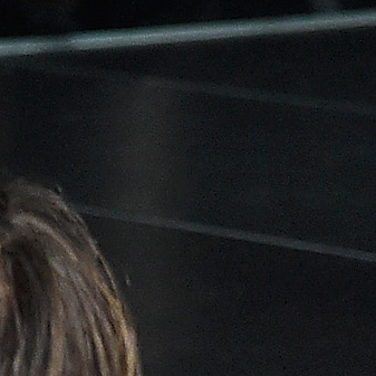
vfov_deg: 5.9
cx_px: -605
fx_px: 3527
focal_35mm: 287
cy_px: -401
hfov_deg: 5.8
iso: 5000
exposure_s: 1/1000
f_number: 4
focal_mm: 38
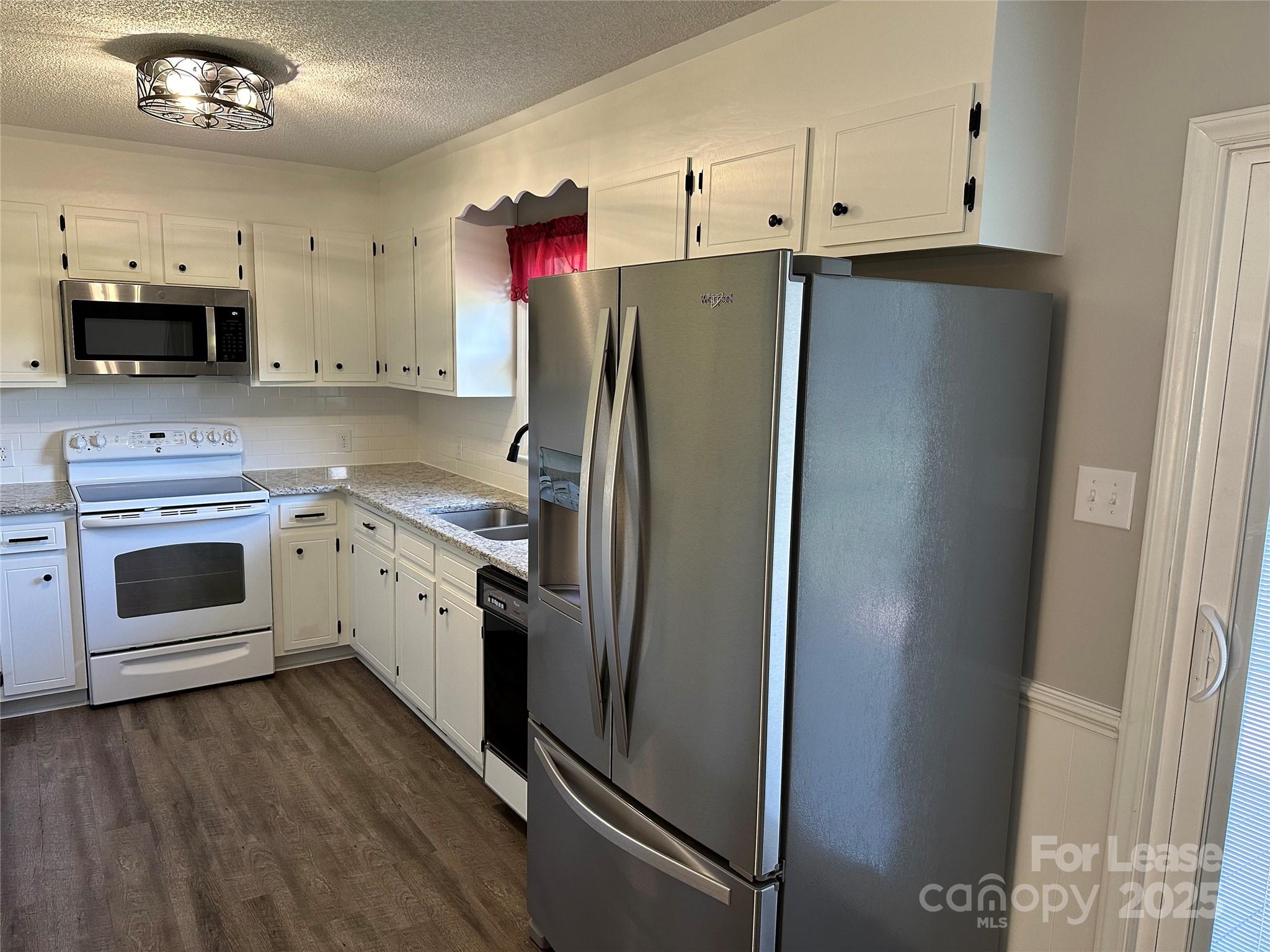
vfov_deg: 56.8
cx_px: 635
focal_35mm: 24
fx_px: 881
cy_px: 476
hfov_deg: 71.6
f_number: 1.78
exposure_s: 1/60
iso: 200
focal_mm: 6.86
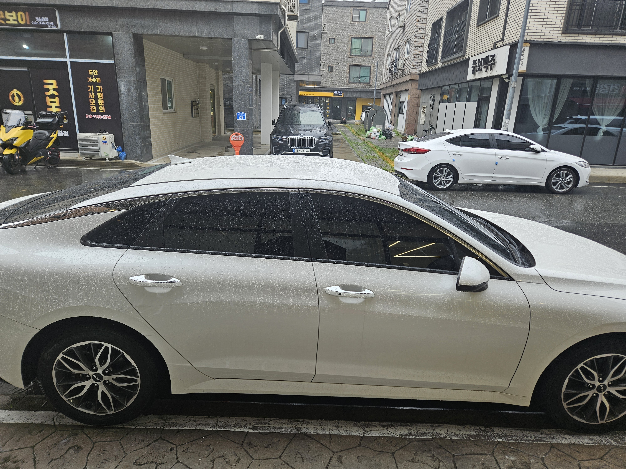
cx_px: 313
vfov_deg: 58.9
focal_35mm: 23
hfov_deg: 73.9
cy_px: 234
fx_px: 416
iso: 32
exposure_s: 1/120
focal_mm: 5.4
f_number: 1.8
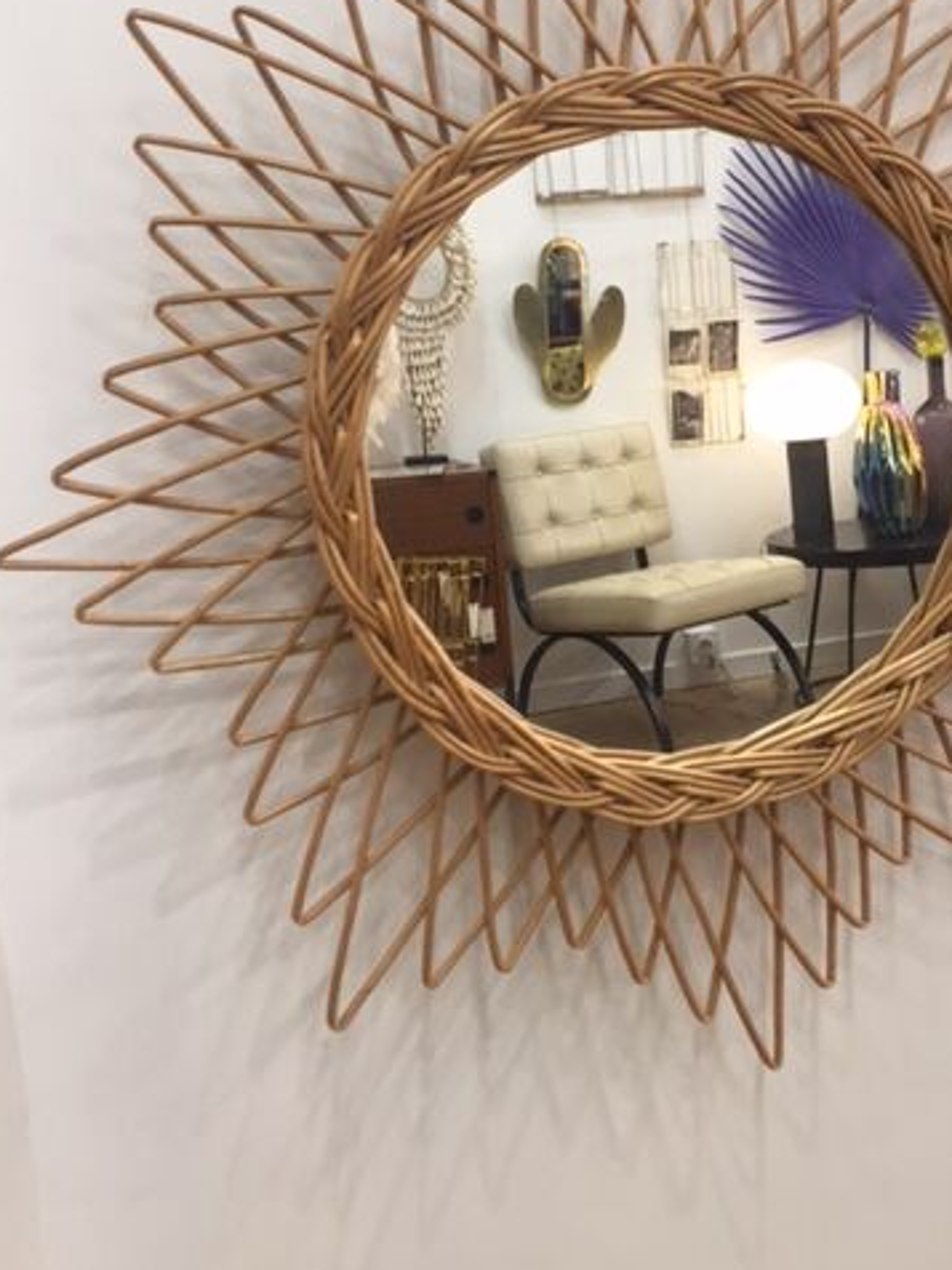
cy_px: 432
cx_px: 627
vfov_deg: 47.2
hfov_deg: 36.5
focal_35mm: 39
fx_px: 1430
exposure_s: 1/33
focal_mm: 4.15
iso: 100
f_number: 2.2
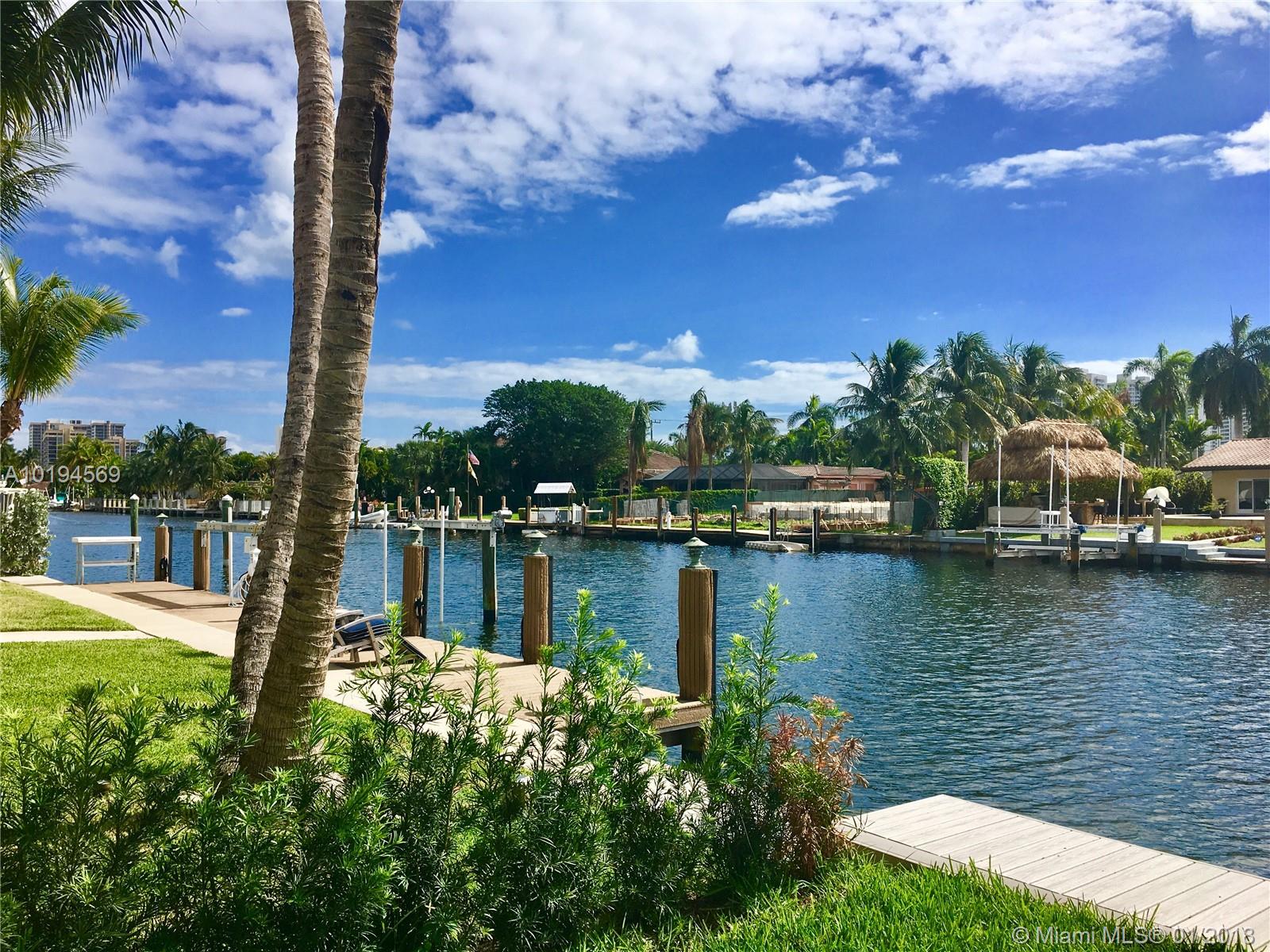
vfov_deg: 48.2
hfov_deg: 61.7
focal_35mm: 29
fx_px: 1064
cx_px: 635
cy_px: 476
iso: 25
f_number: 2.2
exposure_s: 1/2137
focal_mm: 4.15
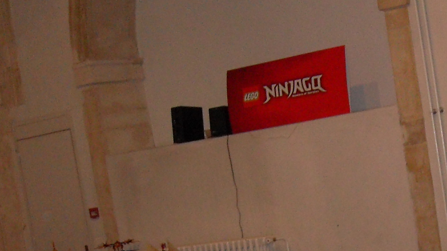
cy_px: 354
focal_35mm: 98
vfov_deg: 11.9
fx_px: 1161
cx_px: 411
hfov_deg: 21.3
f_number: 2.8
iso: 200
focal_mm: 6.3
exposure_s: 1/45
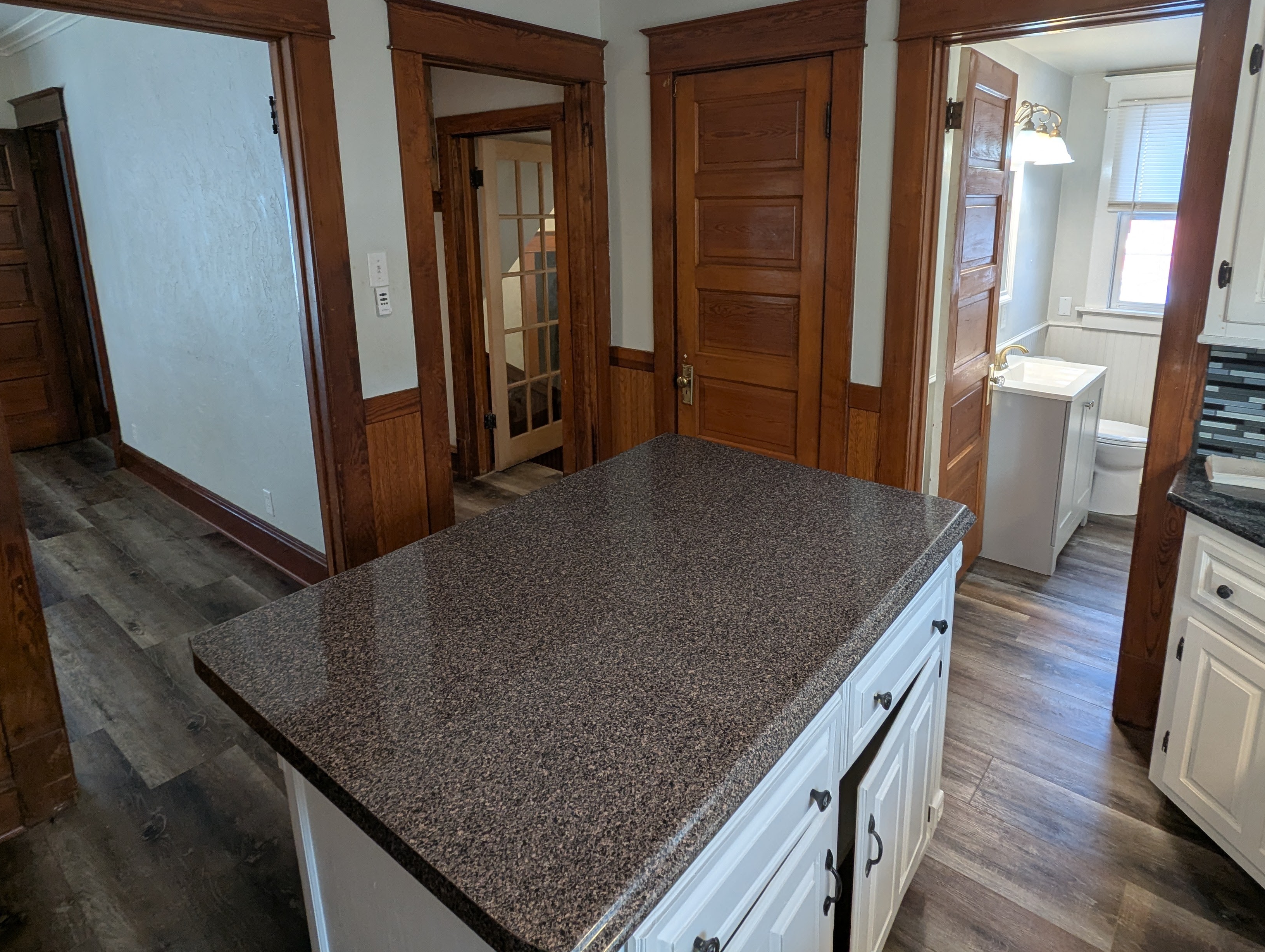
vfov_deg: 65.1
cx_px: 677
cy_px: 357
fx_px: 732
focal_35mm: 20
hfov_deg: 81.5
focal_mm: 2.35
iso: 59
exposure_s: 1/40
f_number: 2.2
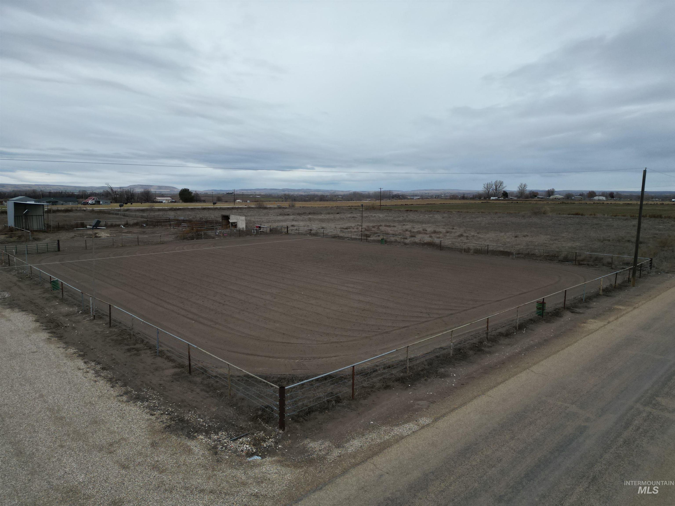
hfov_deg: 71.6
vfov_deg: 56.8
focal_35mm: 24
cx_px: 338
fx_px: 468
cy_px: 253
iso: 140
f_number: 1.7
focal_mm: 6.72
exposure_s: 1/1250
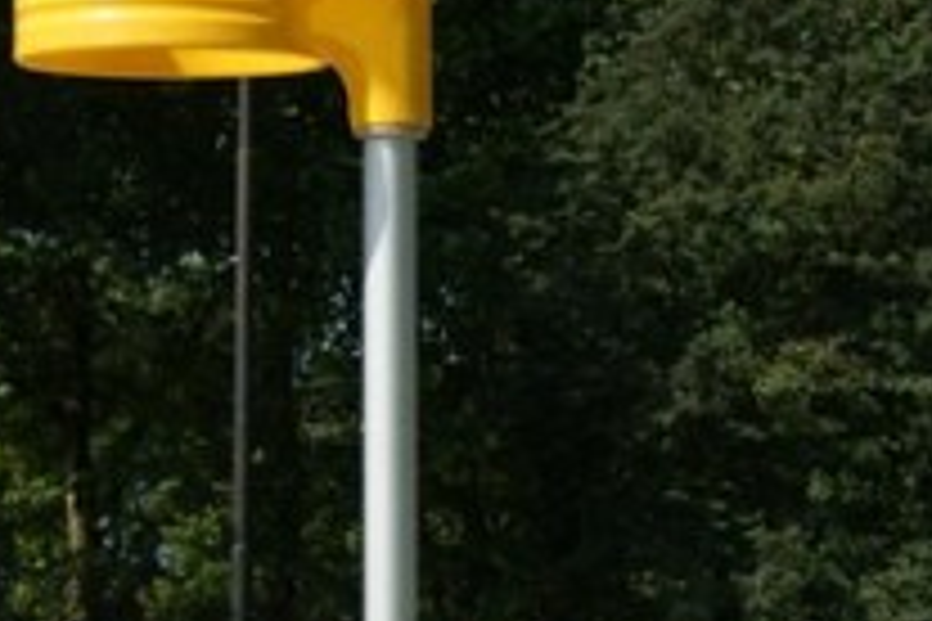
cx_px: 736
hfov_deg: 7.0
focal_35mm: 294
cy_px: 1102
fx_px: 7615
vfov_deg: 4.6
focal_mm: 45
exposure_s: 1/500
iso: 100
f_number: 6.3
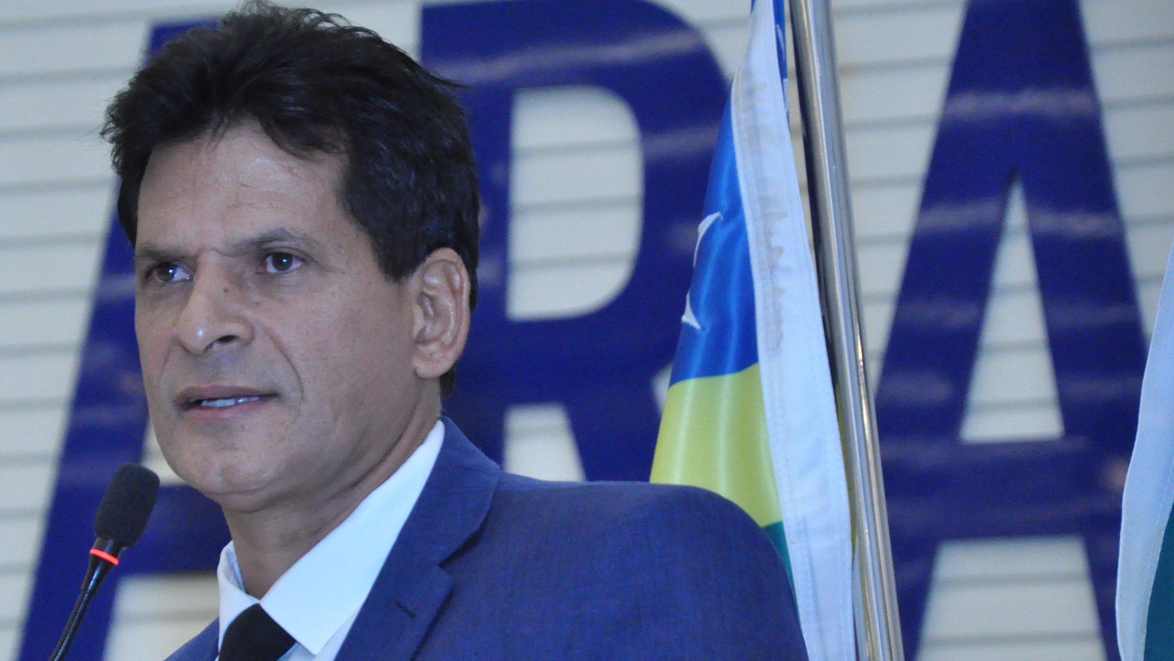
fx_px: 7589
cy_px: 513
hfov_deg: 8.8
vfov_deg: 5.0
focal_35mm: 244
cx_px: 349
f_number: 5.6
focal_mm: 105
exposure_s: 1/160
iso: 3200
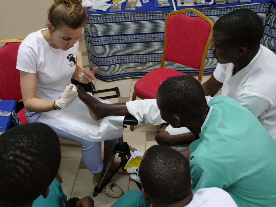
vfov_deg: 39.7
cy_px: 104
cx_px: 138
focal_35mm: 36
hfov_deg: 51.4
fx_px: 287
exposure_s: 1/60
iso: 1250
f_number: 3.2
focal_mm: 18
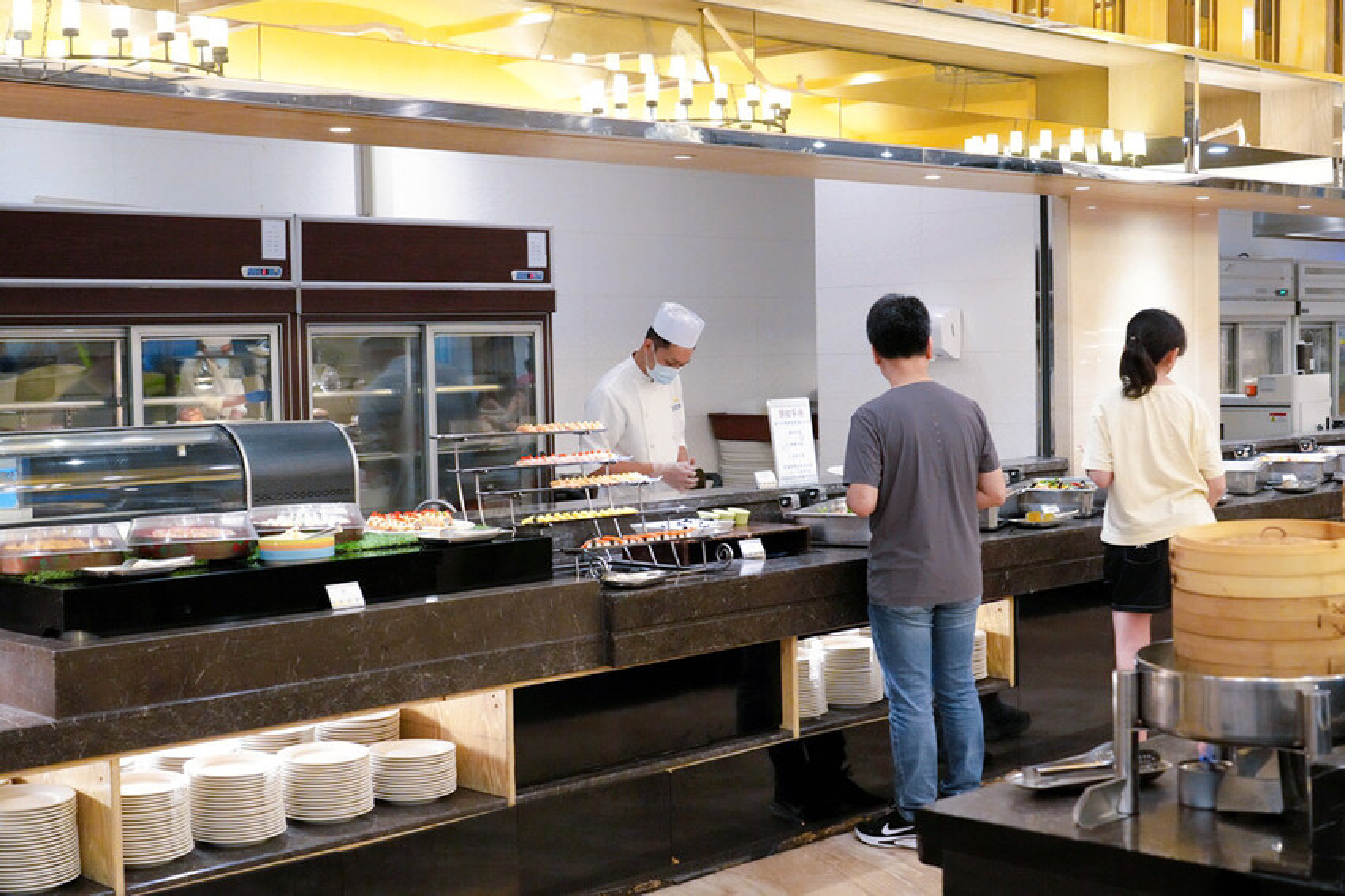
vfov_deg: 28.6
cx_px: 672
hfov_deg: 41.9
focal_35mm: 47
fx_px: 1755
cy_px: 448
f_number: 6.3
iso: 6400
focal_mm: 47
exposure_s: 1/125
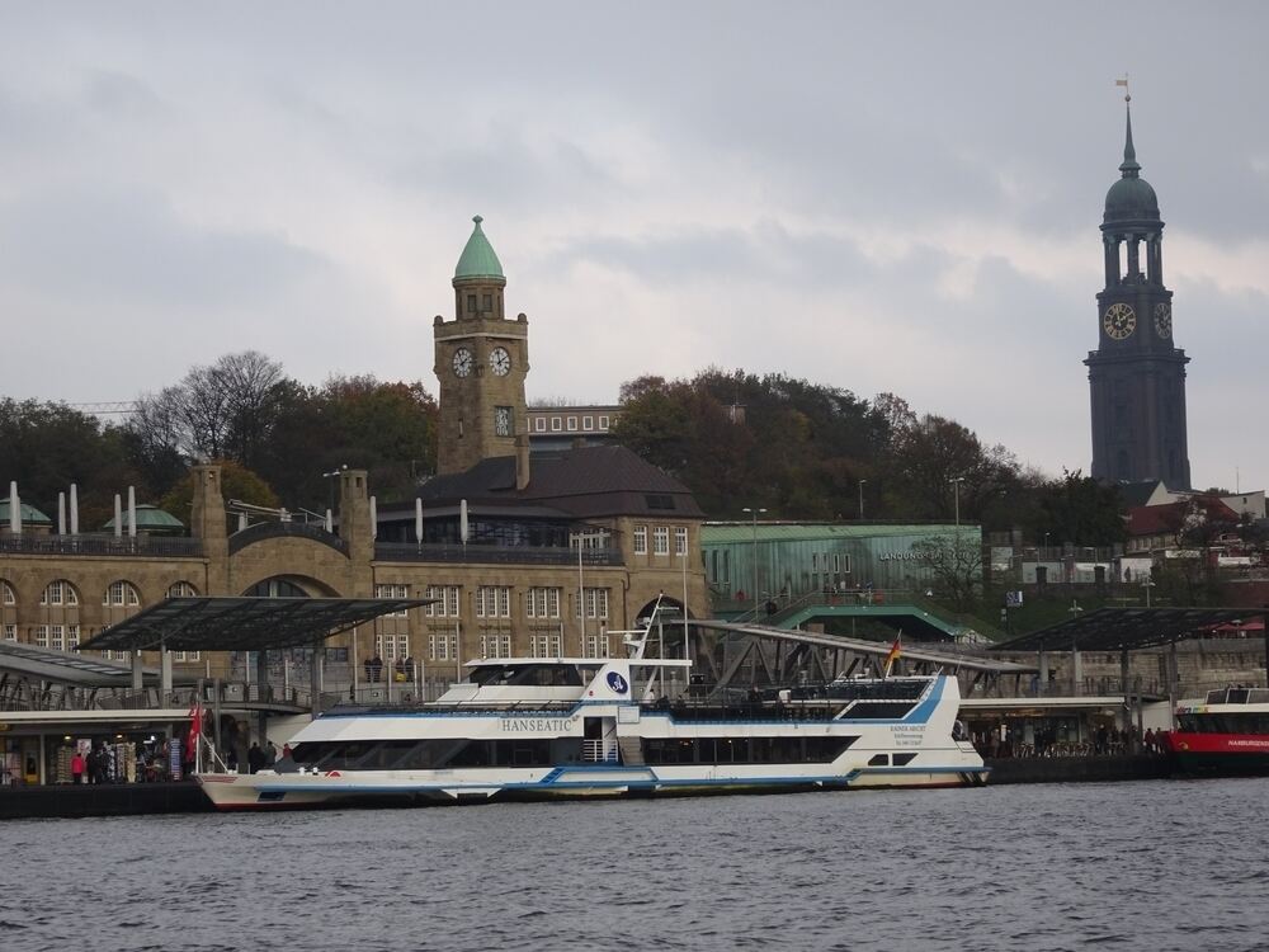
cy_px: 476
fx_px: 4106
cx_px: 634
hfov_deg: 17.6
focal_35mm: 112
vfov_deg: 13.2
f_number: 5.6
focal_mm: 19.1
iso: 100
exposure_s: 1/125
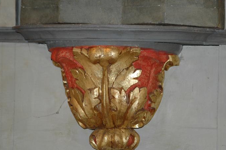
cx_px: 123
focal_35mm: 193
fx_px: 1210
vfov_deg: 7.1
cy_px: 84
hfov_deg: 10.7
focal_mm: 110
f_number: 4.2
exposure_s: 1/60
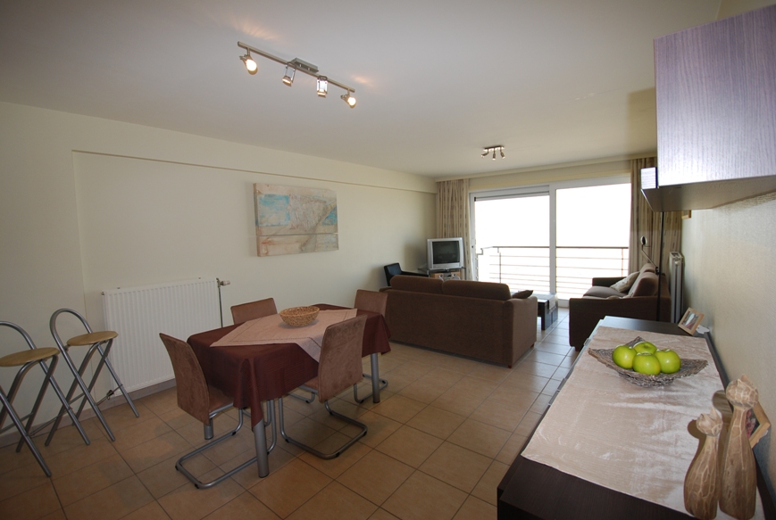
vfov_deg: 77.6
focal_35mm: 15
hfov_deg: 100.3
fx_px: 324
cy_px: 260
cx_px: 388
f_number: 3.5
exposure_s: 1/125
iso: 200
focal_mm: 10
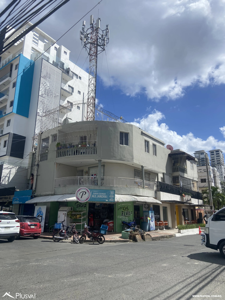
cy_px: 150
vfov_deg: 67.3
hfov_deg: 53.1
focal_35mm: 26
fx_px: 225
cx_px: 112
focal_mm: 4.25
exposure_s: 1/4808
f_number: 1.8
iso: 32
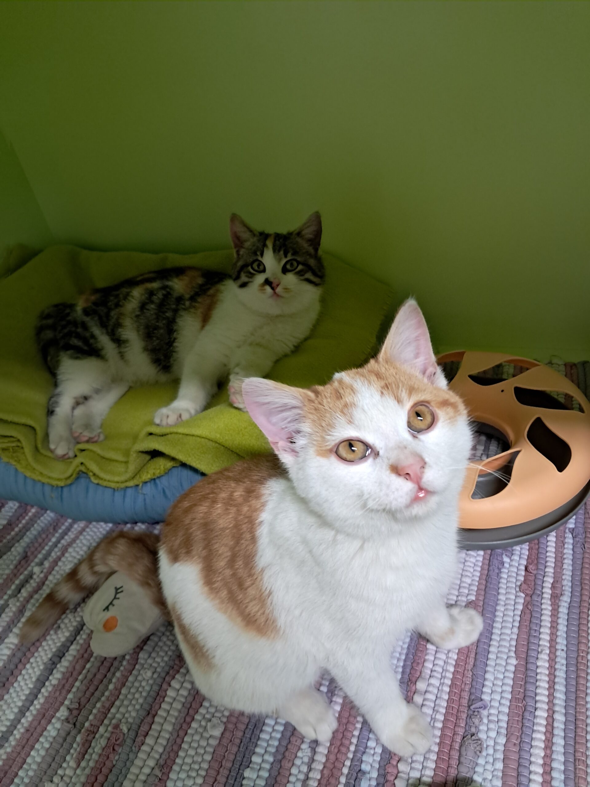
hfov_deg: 51.4
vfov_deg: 65.3
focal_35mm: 27
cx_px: 295
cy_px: 394
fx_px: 614
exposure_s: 1/33
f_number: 1.8
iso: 640
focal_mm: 4
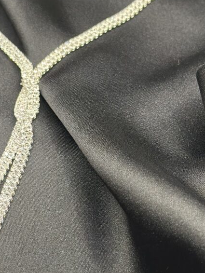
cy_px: 161
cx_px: 44
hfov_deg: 13.1
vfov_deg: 17.4
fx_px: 892
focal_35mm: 113
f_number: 1.78
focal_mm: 6.86
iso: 160
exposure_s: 1/60
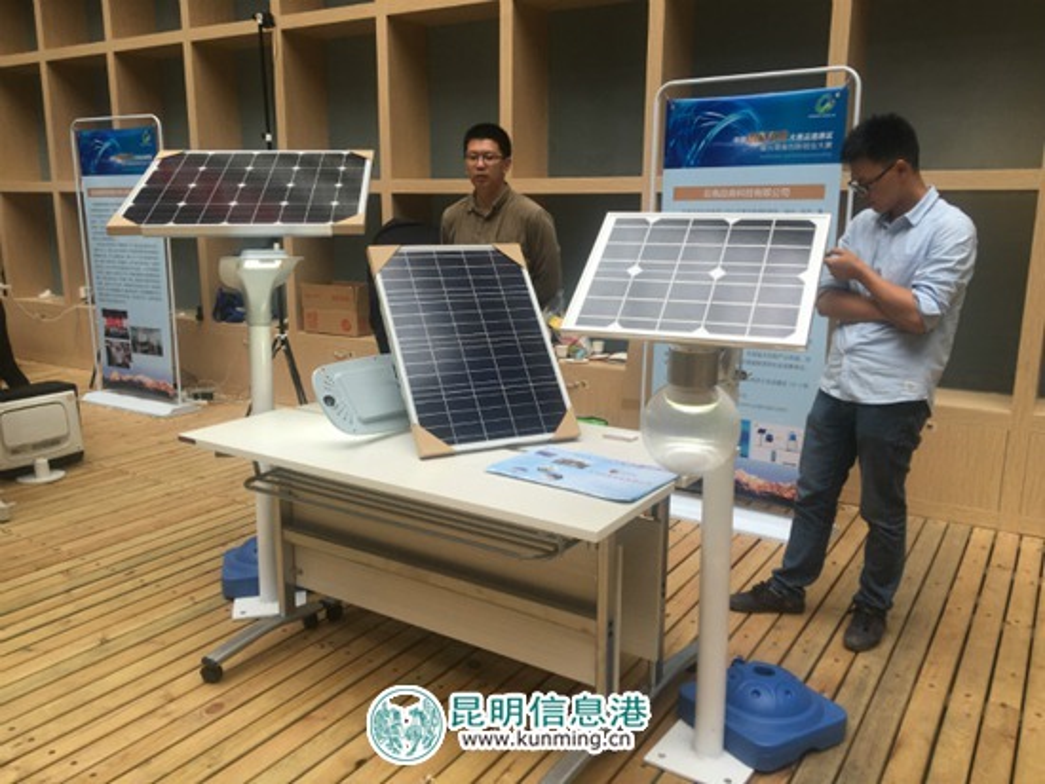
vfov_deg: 48.3
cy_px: 392
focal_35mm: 29
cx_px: 522
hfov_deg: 61.6
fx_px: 876
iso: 25
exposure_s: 1/220
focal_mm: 4.15
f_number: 2.2
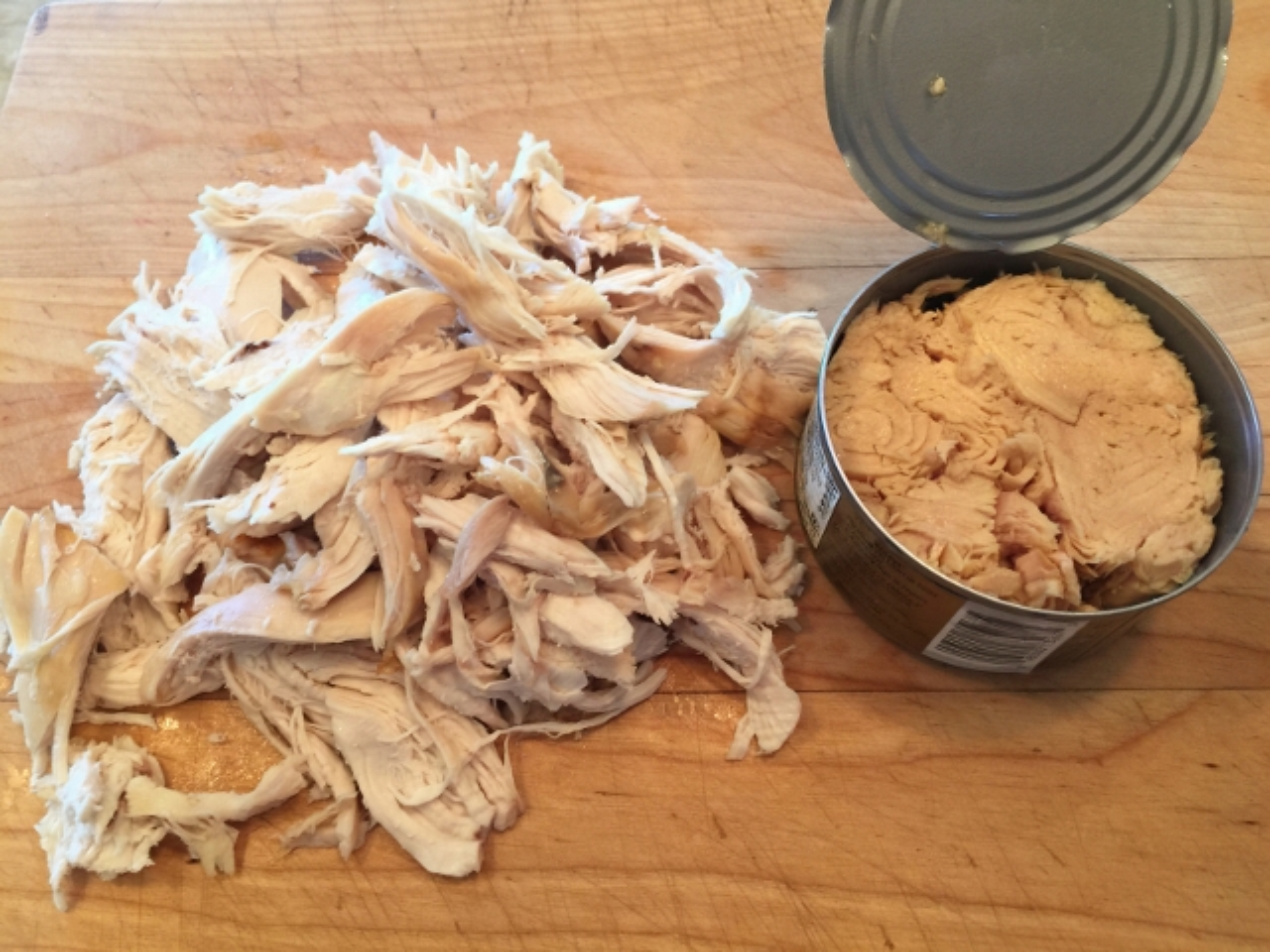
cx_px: 635
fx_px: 1064
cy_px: 476
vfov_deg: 48.2
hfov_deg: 61.7
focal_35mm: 29
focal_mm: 4.15
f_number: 2.2
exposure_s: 1/15
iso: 32
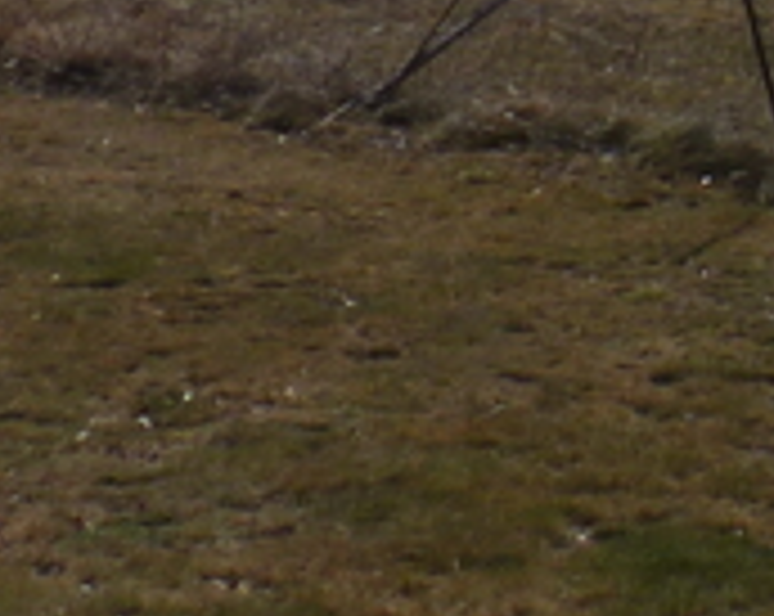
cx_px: 1642
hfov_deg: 10.7
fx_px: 3728
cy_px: -881
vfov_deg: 8.6
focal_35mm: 163
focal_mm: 5.1
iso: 80
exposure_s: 1/500
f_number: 5.6
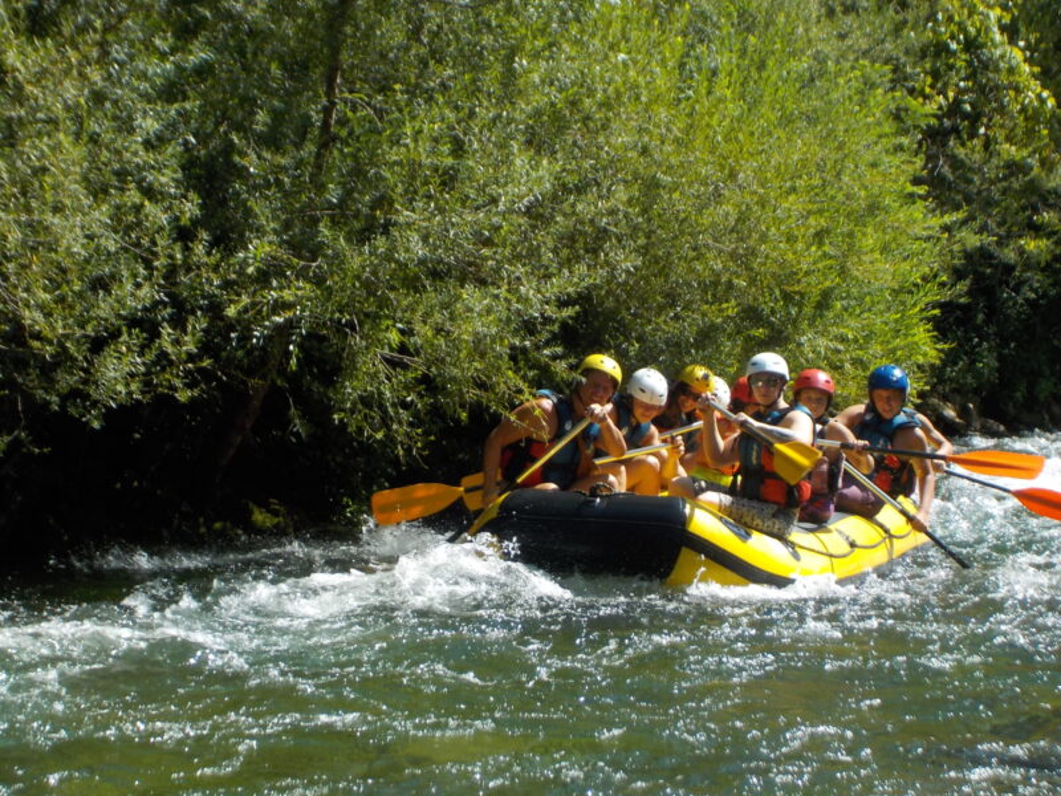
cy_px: 398
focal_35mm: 90
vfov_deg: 16.4
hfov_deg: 21.8
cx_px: 530
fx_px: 2759
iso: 125
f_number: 5.9
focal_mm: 12.3
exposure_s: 1/320
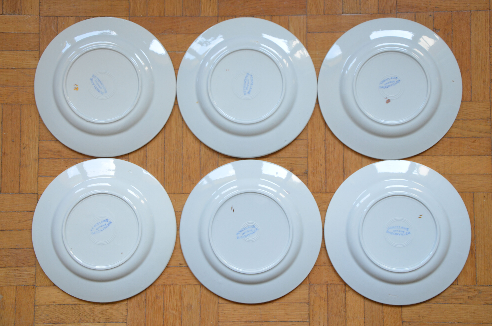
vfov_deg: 26.4
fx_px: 696
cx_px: 246
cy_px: 163
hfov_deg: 39.0
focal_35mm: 51
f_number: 5.6
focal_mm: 34
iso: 400
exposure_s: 1/60
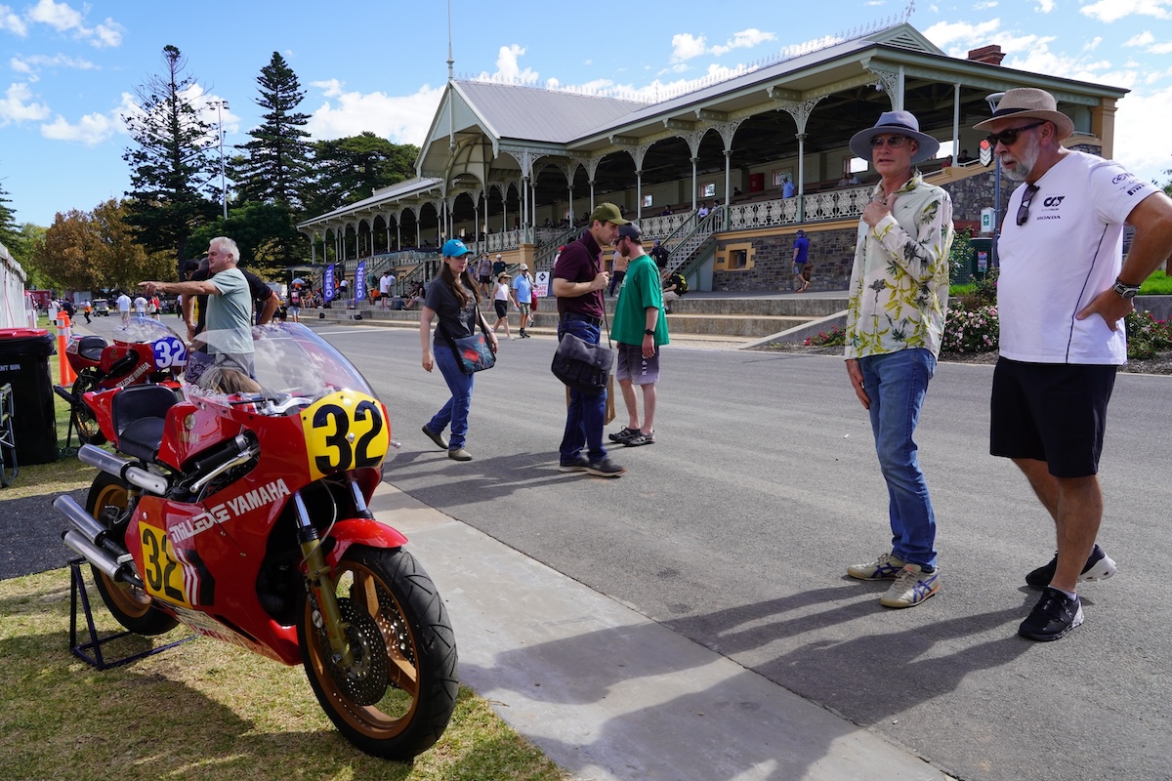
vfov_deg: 47.9
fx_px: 879
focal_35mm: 27
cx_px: 586
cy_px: 390
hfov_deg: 67.4
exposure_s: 1/125
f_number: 8
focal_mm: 27
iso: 100
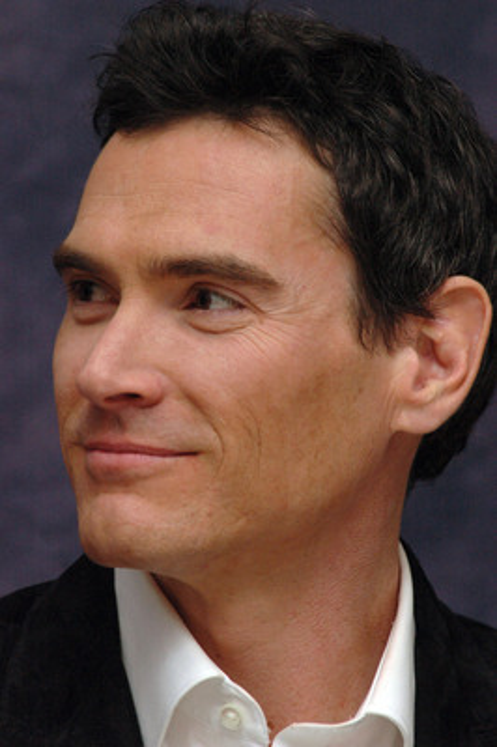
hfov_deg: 4.6
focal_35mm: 300
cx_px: 248
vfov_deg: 6.9
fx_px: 6223
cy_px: 374
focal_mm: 200
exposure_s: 1/320
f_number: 8
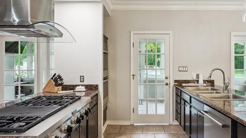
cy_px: 67
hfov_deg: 73.5
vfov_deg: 46.0
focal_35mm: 25
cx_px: 143
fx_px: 163
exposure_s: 1/10
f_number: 11
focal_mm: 17
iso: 800
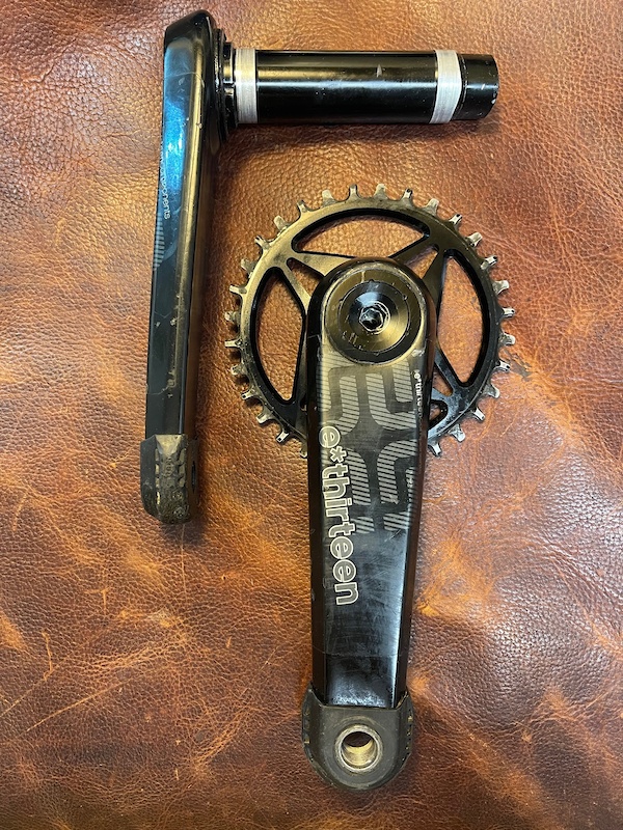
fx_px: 624
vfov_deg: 67.3
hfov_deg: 53.1
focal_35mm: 26
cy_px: 415
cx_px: 312
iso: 400
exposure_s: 1/40
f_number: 1.6
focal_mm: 5.1
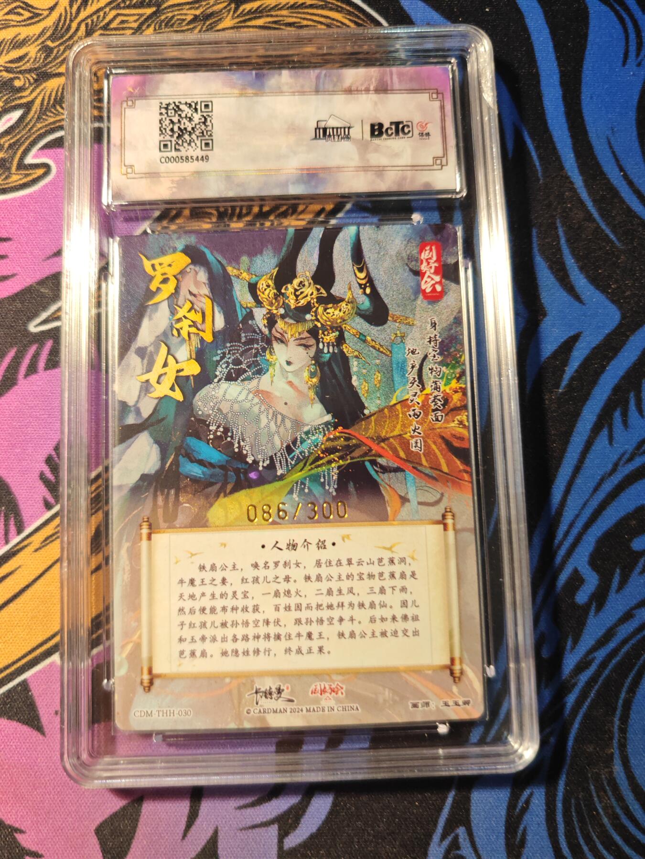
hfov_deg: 53.1
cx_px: 322
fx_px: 646
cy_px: 430
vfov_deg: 67.3
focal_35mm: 26
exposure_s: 1/50
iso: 320
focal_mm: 5.4
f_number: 1.6
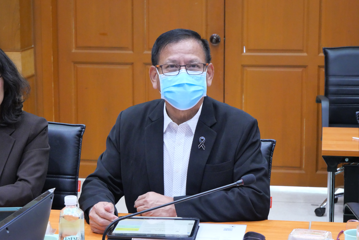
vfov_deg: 15.0
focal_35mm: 91
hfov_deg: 22.4
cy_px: 120
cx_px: 180
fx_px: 908
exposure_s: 1/40
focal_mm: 44
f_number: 5.6
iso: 3200
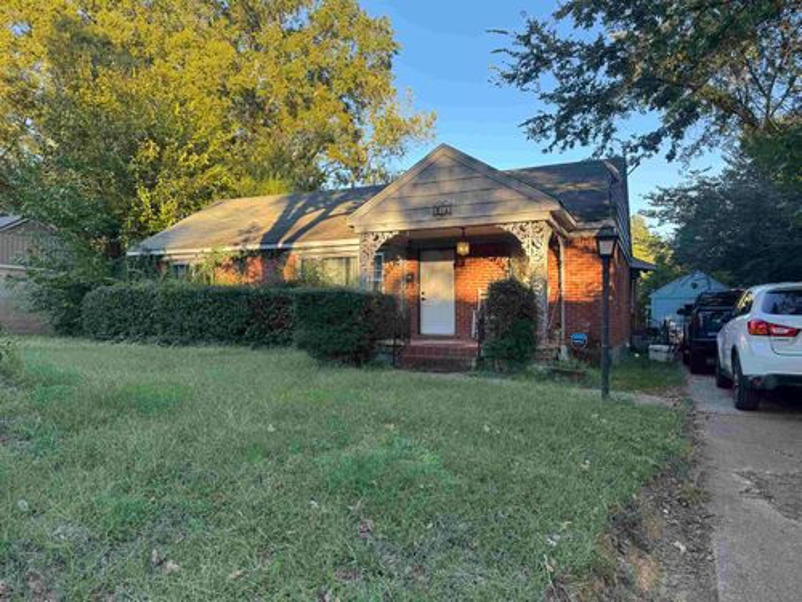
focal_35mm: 24
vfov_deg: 56.8
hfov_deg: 71.6
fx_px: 556
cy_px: 301
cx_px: 401
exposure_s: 1/325
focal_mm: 6.76
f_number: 1.78
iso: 80
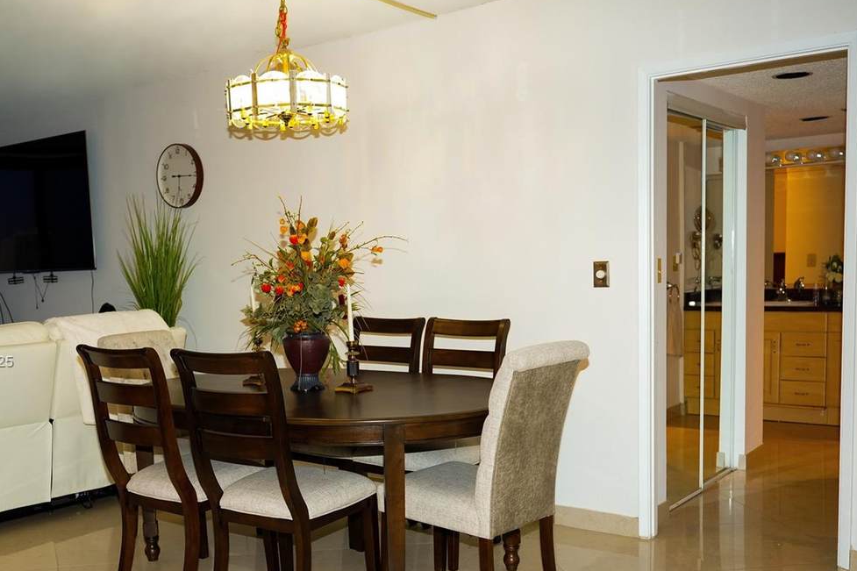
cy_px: 363
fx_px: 904
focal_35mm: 38
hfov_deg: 50.4
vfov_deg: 34.8
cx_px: 350
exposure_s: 1/160
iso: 2500
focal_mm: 29
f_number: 2.8
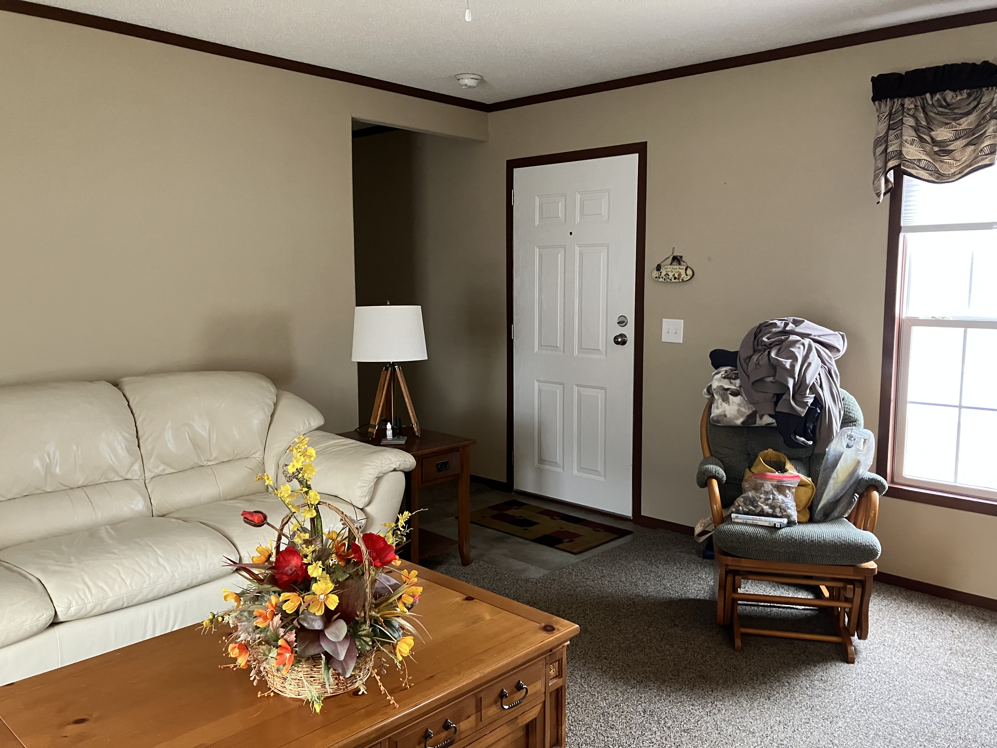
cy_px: 374
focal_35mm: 28
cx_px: 498
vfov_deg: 49.7
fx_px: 806
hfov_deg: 63.4
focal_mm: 3.99
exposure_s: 1/60
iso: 250
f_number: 1.8
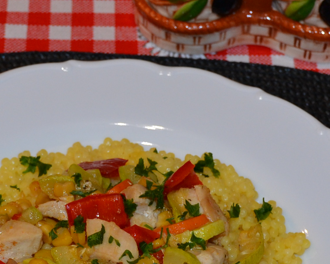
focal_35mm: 131
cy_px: 215
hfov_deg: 14.7
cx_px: 102
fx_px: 1276
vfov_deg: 11.8
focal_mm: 27
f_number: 4
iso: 450
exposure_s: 1/60
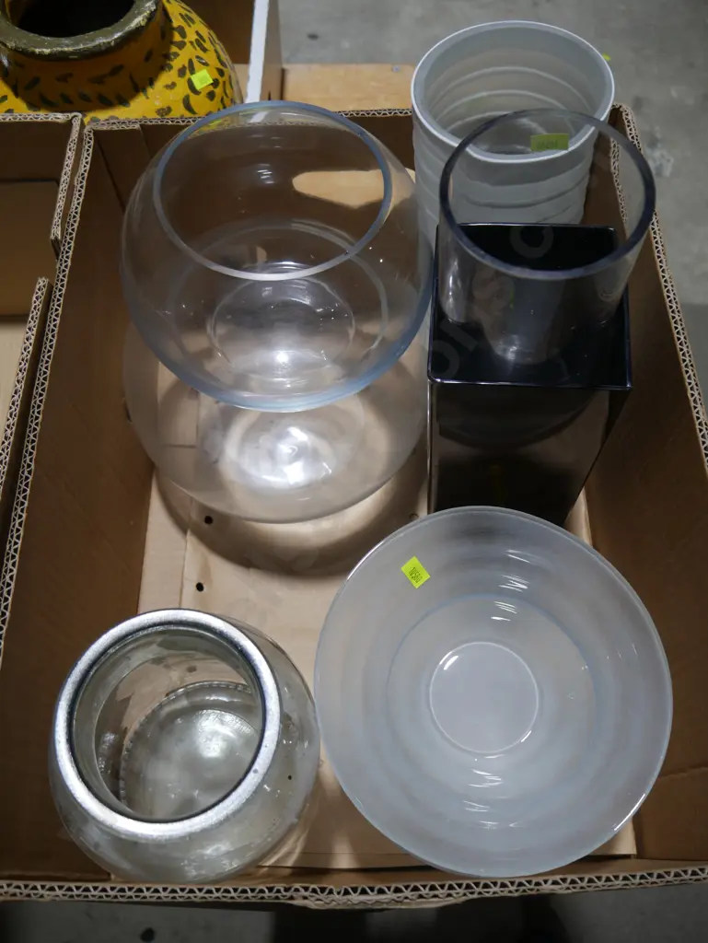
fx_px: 763
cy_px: 472
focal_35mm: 28
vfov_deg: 63.4
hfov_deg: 49.8
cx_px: 354
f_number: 3.5
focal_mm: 14
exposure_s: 1/125
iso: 200
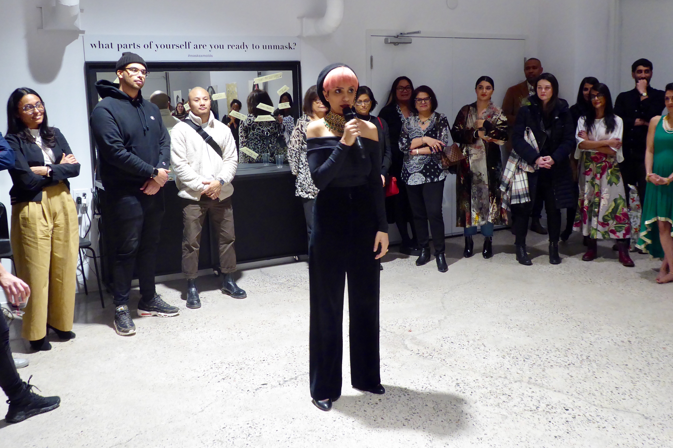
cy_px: 201
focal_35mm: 38
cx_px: 333
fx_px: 710
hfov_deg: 50.7
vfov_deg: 35.0
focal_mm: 6.3
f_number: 3.7
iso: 400
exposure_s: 1/8
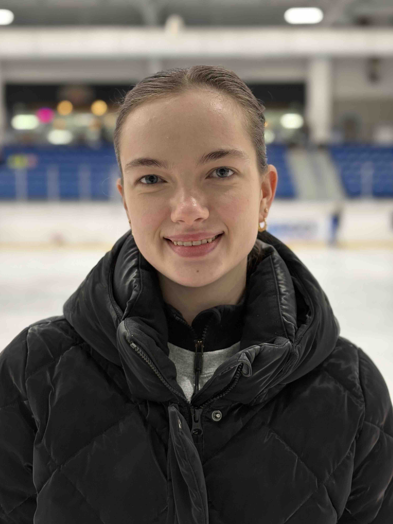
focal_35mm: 53
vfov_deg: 36.2
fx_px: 802
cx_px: 194
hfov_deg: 27.5
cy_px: 265
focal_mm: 5.96
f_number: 1.6
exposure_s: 1/60
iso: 100
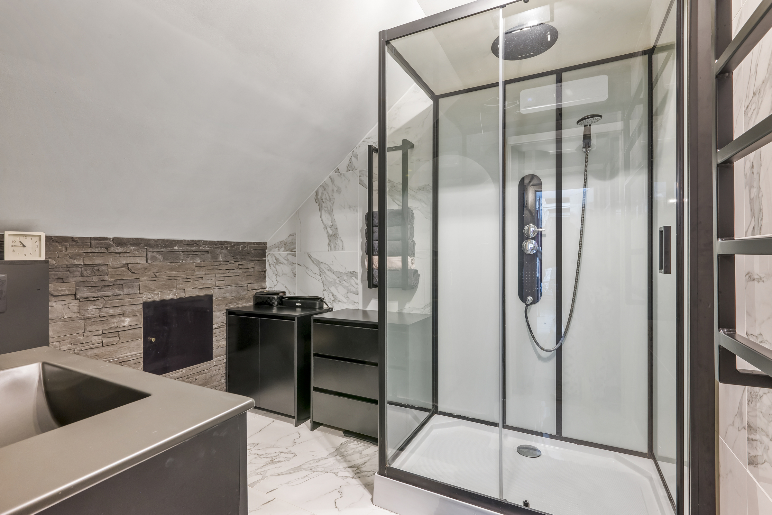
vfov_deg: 72.1
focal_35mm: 16
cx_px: 386
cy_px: 258
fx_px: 354
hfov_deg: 95.0
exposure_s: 4
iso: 250
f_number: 11
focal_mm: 16.5
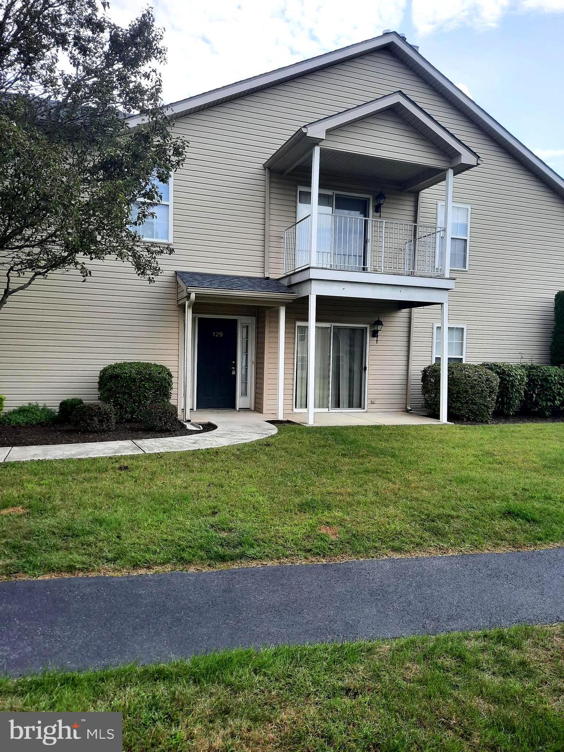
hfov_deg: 54.9
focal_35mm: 25
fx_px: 543
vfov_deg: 69.4
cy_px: 376
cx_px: 282
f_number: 2
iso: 32
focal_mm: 4.6
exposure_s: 1/475
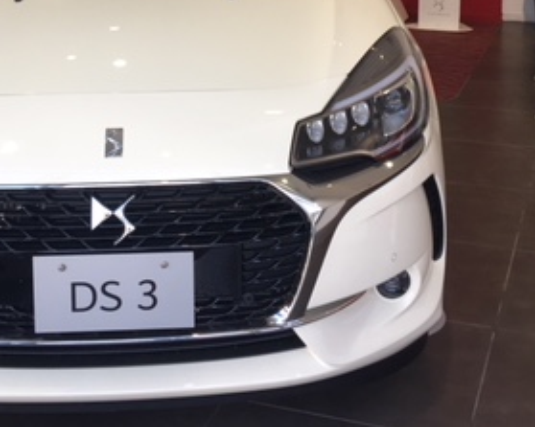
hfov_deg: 29.1
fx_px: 1029
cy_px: -13
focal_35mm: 65
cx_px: 245
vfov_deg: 22.5
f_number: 2.2
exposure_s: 1/120
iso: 32
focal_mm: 4.15
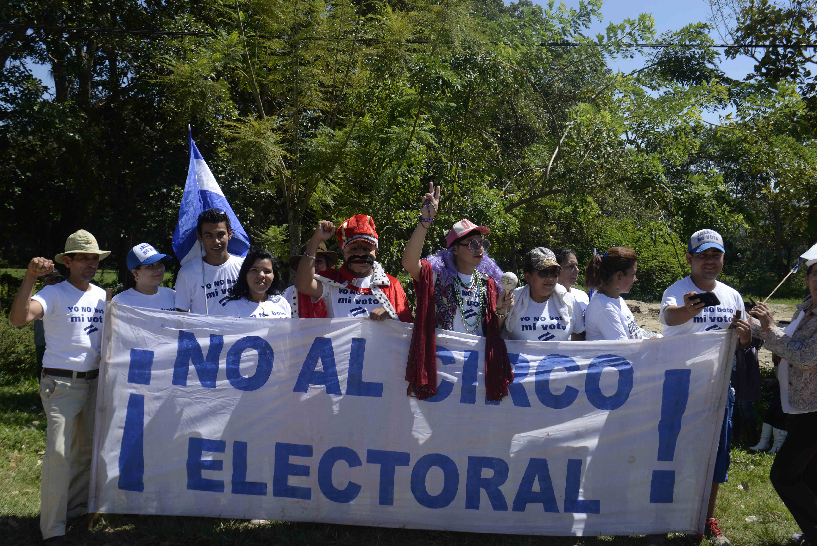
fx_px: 795
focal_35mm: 35
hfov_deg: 54.4
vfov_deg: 37.9
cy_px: 273
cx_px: 408
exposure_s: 1/400
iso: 200
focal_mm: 35
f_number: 8
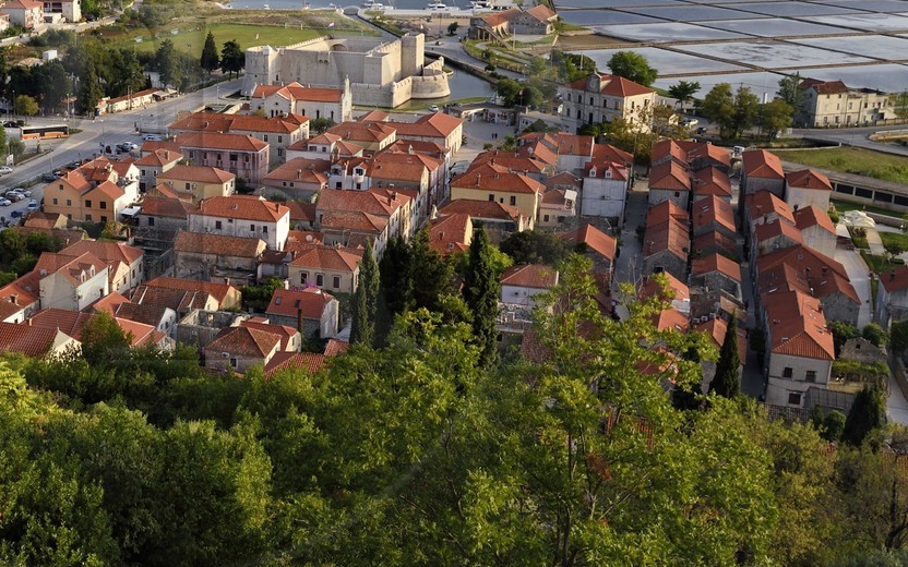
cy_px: 183
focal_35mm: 47
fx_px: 1163
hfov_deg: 40.2
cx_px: 130
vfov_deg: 27.2
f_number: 11
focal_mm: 24
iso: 200
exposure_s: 1/100
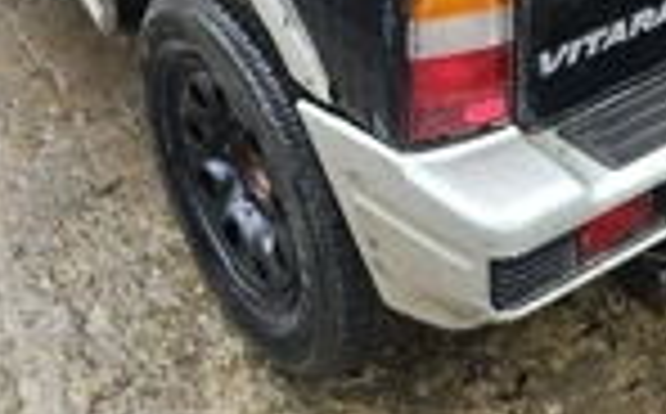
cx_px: 441
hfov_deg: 30.9
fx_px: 1196
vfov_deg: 18.4
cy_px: -108
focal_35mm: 66
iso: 125
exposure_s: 1/101
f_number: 1.8
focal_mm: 5.4
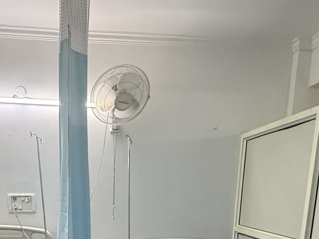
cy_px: 265
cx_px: 124
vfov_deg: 32.9
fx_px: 350
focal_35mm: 38
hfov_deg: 48.6
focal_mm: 2.22
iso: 640
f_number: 2.2
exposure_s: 1/100
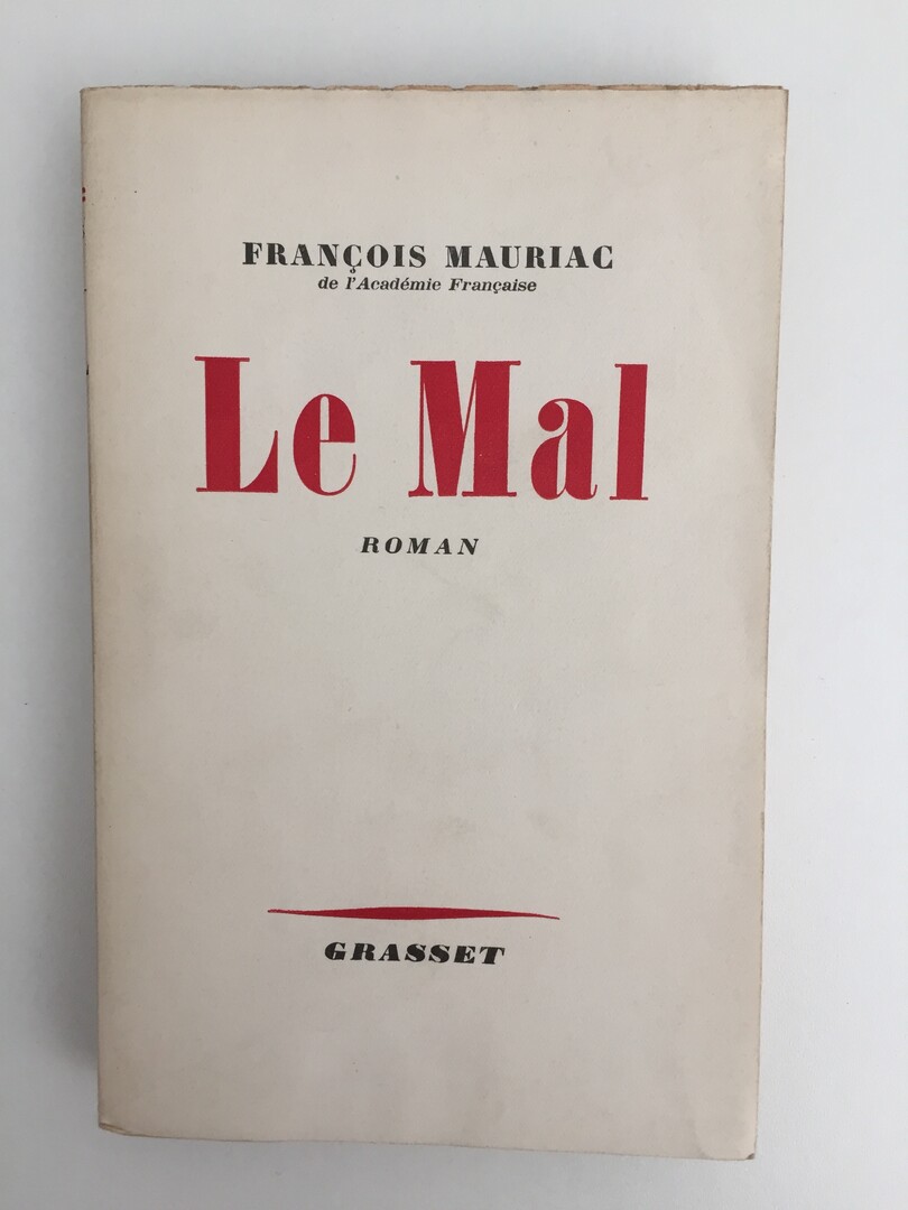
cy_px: 605
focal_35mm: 29
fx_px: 1014
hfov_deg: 48.2
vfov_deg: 61.7
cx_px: 454
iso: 32
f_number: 2.2
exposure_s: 1/33
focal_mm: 4.15
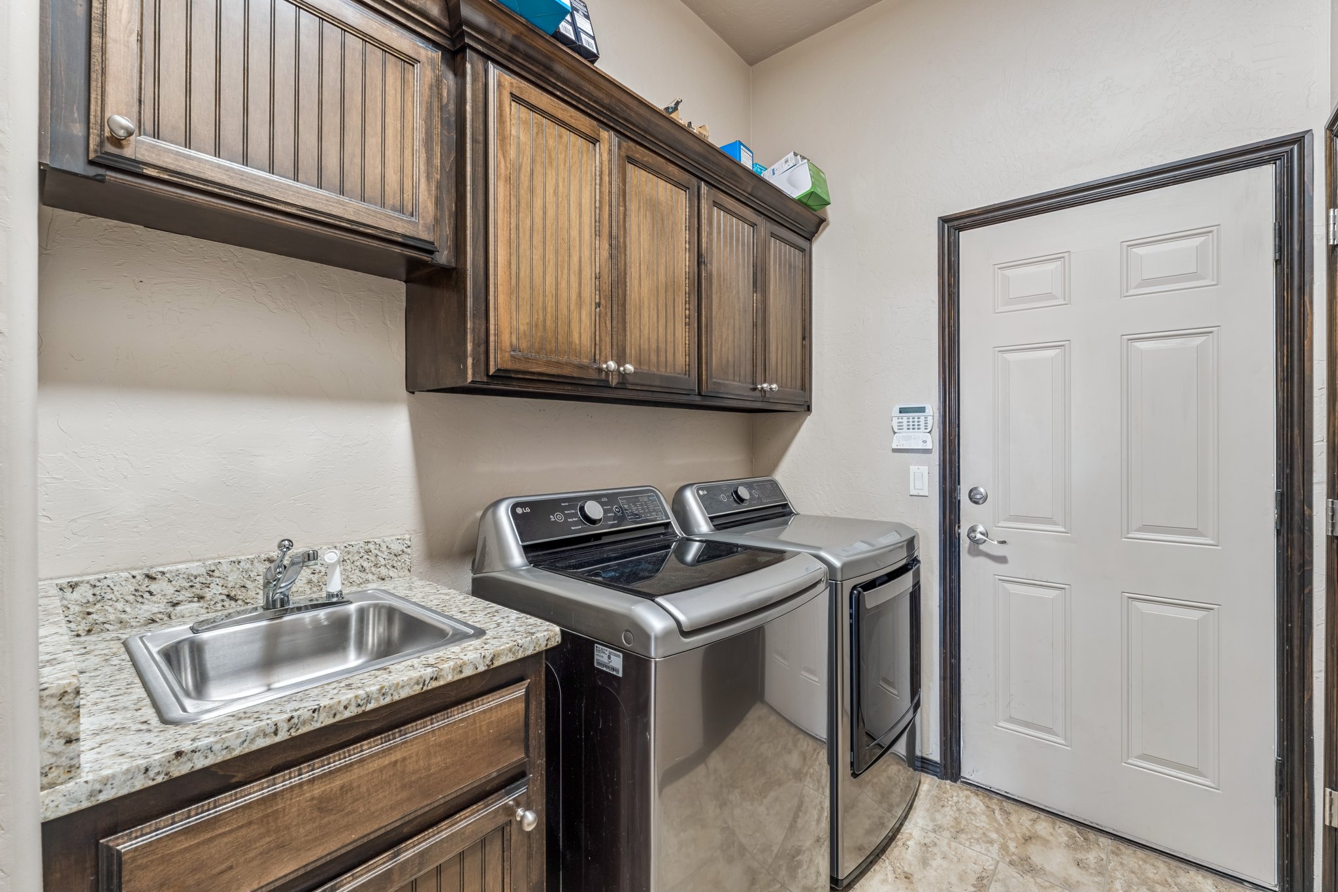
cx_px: 669
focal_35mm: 15
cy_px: 446
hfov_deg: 100.0
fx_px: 561
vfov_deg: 76.9
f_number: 10
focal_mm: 15.1
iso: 100
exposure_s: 1/3.33
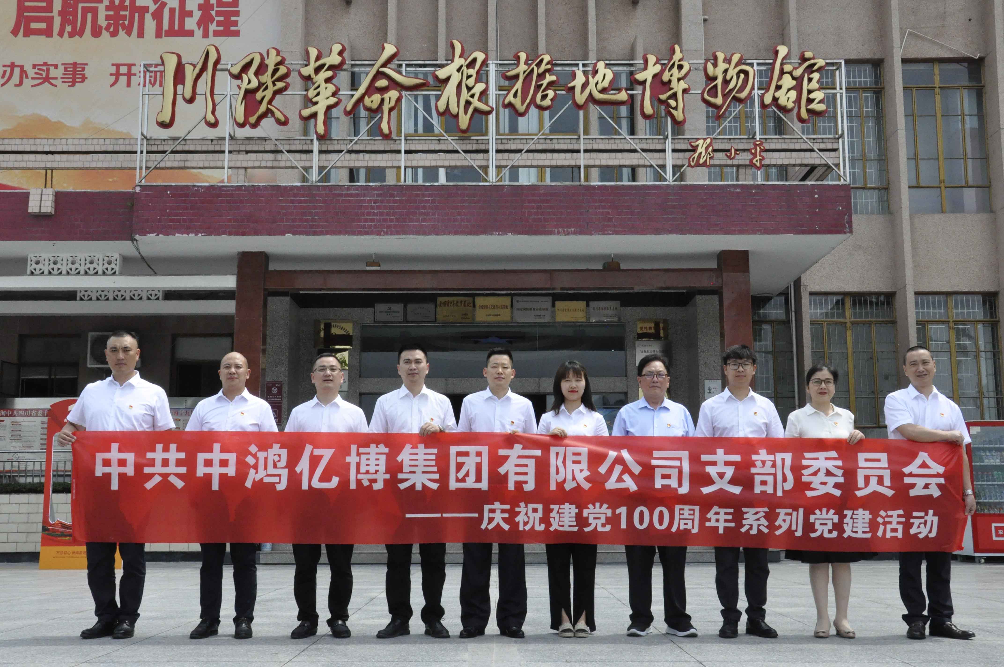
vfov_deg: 35.4
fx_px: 1045
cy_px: 334
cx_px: 502
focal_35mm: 38
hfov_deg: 51.3
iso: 2000
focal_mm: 25
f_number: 16
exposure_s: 1/1000
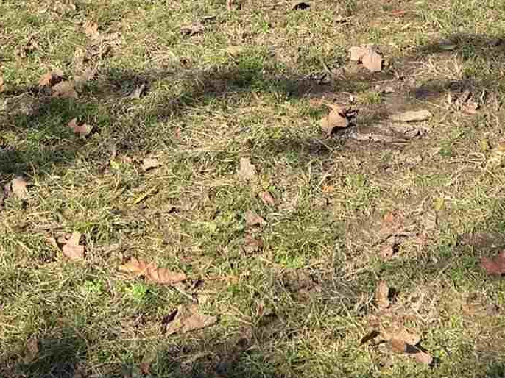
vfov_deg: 12.6
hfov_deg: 19.0
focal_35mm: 103
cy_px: -379
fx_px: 1502
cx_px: 369
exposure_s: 1/1011
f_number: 1.8
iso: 25
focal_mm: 5.4
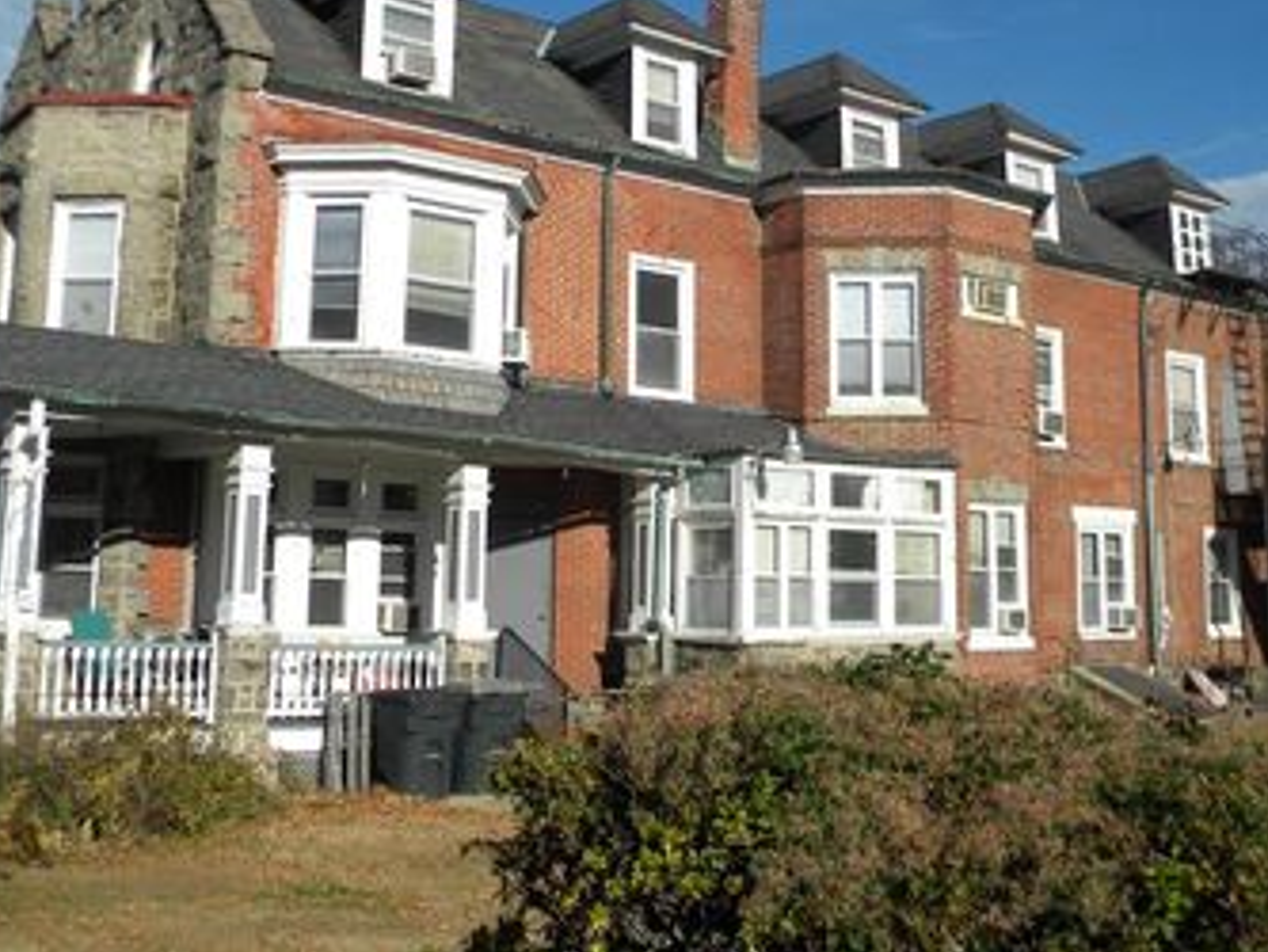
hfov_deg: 44.8
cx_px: 659
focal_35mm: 42
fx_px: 1539
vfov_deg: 33.8
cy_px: 268
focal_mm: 5
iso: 80
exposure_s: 1/400
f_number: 7
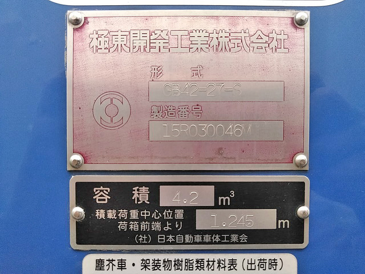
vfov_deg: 51.4
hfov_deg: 65.3
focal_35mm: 27
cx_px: 182
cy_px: 137
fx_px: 285
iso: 240
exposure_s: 1/125
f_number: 2.2
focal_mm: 3.46
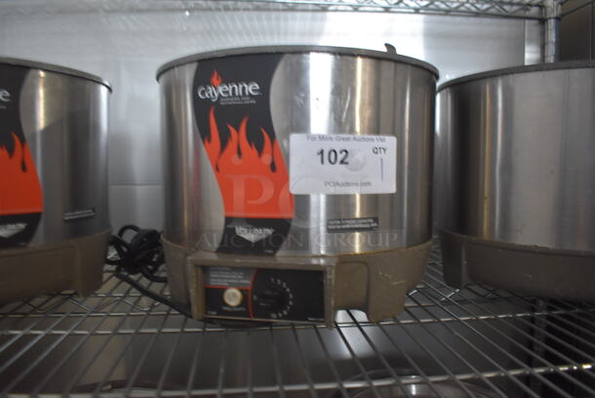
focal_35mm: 27
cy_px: 199
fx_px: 447
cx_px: 298
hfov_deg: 67.3
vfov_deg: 48.0
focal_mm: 18
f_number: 4
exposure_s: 1/60
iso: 1100
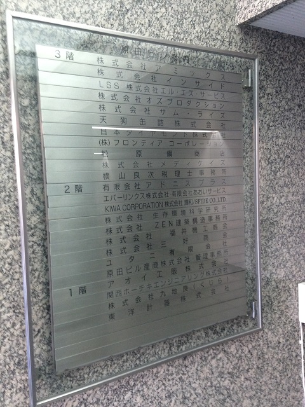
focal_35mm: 33
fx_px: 388
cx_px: 152
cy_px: 204
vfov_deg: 55.4
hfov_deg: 42.9
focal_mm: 4.12
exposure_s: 1/20
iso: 200
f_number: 2.4
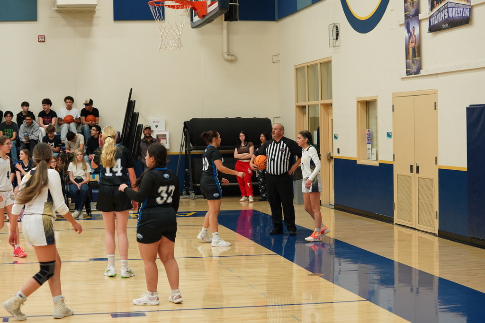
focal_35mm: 70
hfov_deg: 28.8
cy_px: 162
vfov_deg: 19.5
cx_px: 242
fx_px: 943
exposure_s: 1/160
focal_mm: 70
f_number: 4
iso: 1600
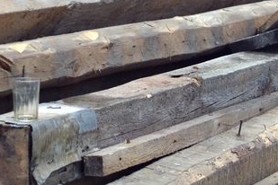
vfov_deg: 7.6
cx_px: 134
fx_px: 1391
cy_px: 122
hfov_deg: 11.4
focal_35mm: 180
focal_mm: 55
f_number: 5.6
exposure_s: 1/2000
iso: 2500
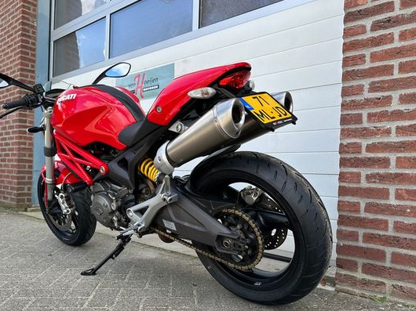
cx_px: 190
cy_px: 175
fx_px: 348
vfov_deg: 48.1
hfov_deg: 61.6
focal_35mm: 29
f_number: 1.78
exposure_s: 1/943
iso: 80
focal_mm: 6.86
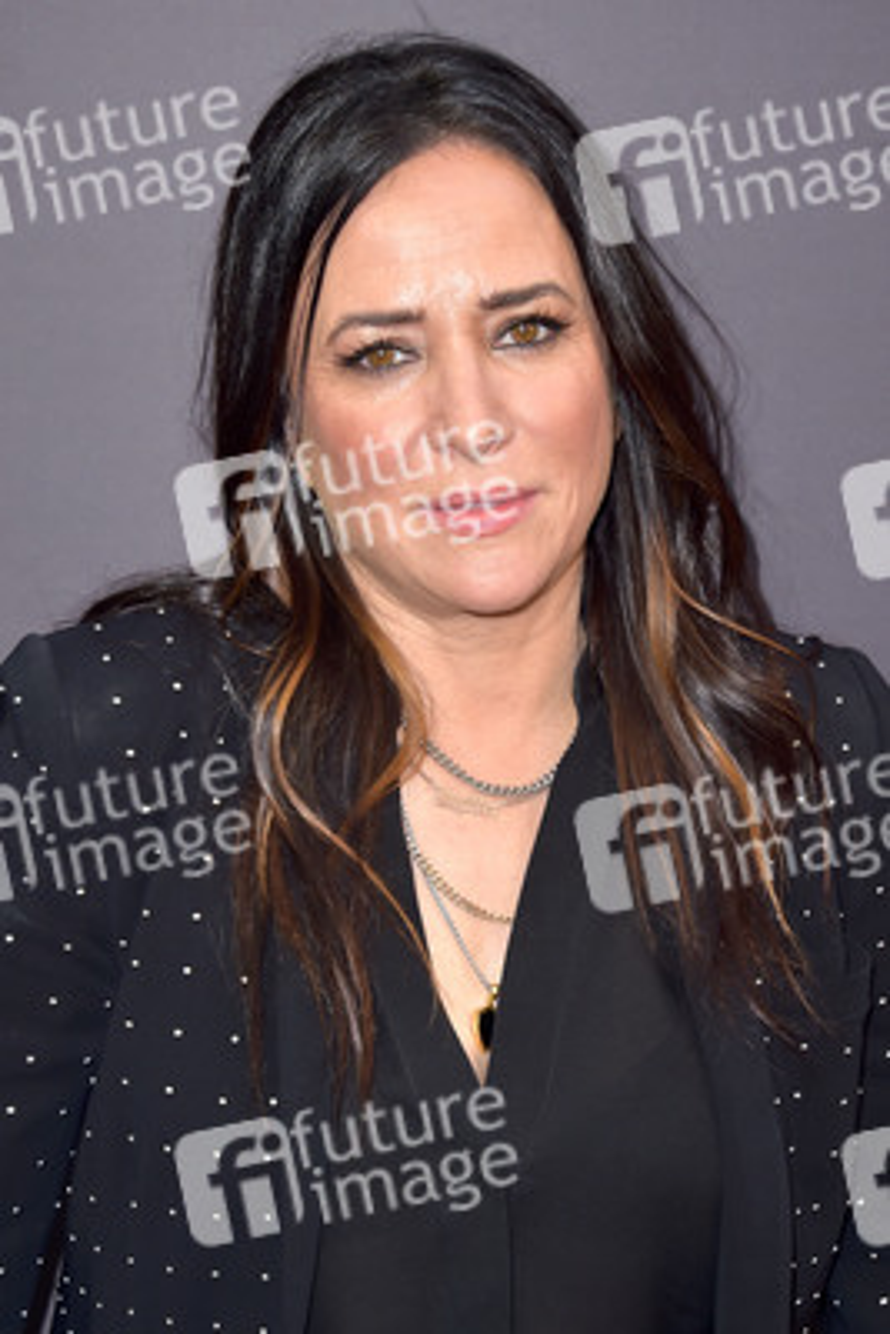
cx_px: 445
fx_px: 3334
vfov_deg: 22.6
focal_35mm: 90
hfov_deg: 15.2
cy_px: 667
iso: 160
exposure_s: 1/250
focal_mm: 90
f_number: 7.1
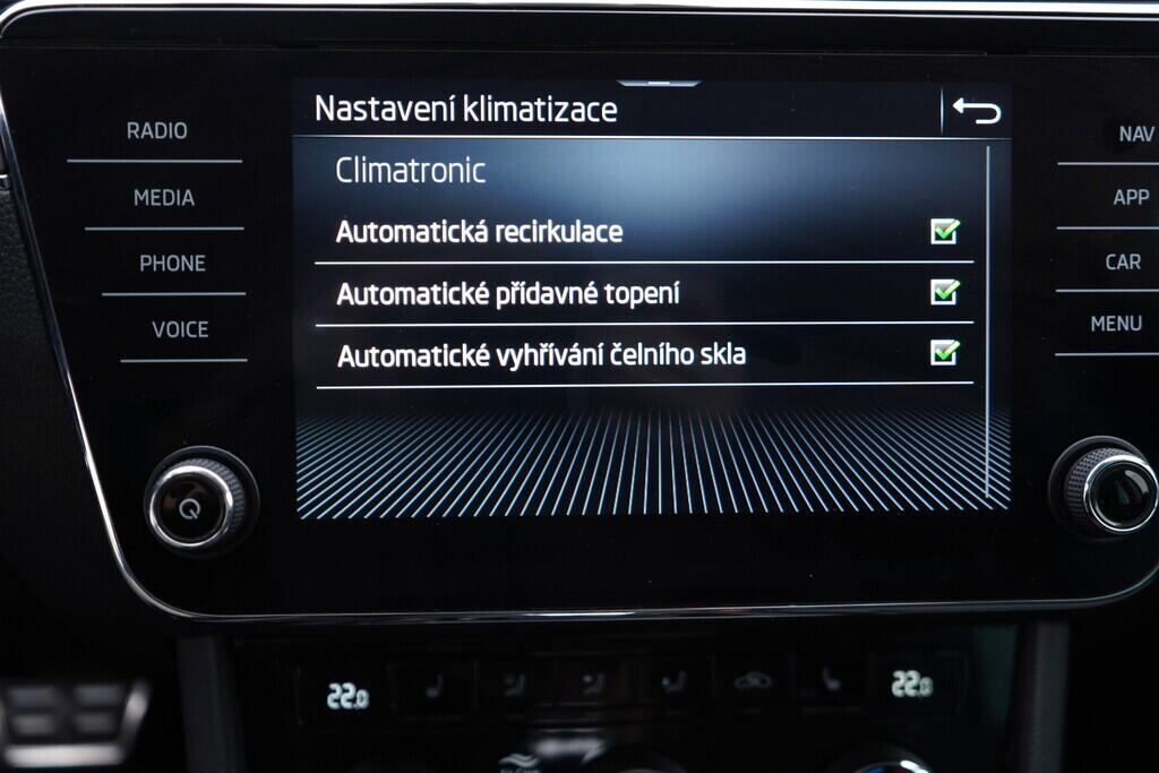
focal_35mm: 36
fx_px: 1159
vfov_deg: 36.9
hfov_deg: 53.1
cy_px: 386
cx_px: 580
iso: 250
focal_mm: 24
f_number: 2.8
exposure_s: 1/40
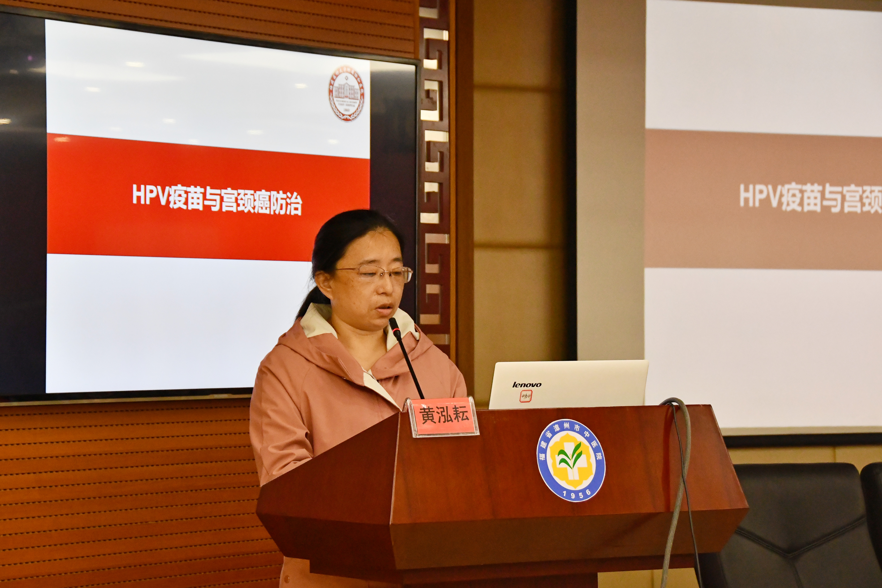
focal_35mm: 112
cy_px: 294
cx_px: 441
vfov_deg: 12.2
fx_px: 2744
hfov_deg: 18.3
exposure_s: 1/160
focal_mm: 75
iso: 3200
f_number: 7.1
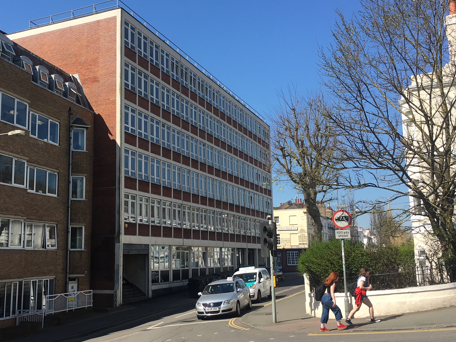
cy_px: 171
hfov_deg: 47.6
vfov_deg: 36.8
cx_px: 186
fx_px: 514
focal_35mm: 39
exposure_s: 1/1221
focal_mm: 4.15
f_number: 2.2
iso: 25
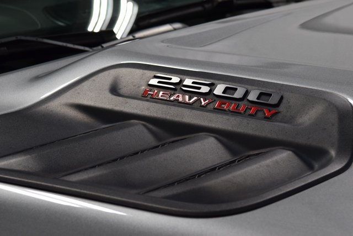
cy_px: 118
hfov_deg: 19.5
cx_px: 176
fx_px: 1030
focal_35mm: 105
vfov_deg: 13.0
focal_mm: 70
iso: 1600
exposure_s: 1/125
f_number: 8
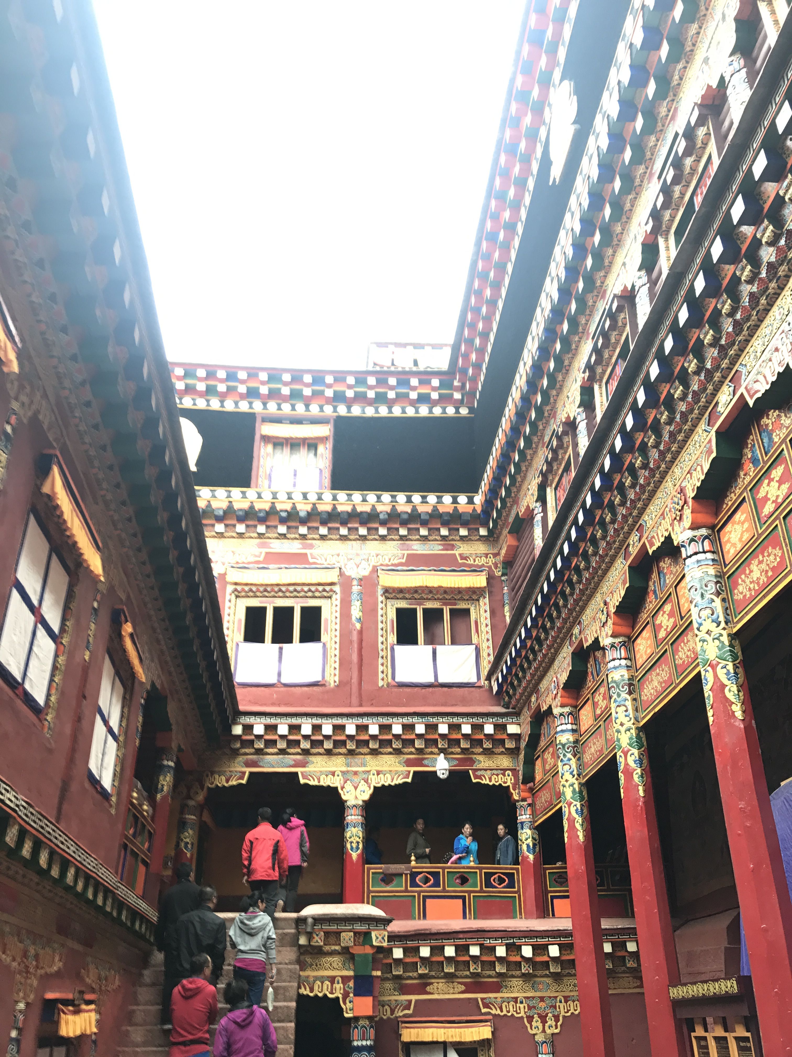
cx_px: 396
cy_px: 528
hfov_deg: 49.7
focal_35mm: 28
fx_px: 854
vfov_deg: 63.4
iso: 20
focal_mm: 3.99
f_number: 1.8
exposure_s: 1/50
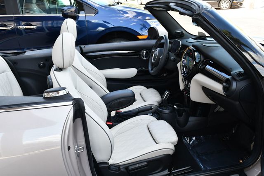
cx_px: 132
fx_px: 264
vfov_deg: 36.9
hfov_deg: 53.1
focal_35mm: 36
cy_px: 88
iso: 400
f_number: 5.6
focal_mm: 18
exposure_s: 1/250
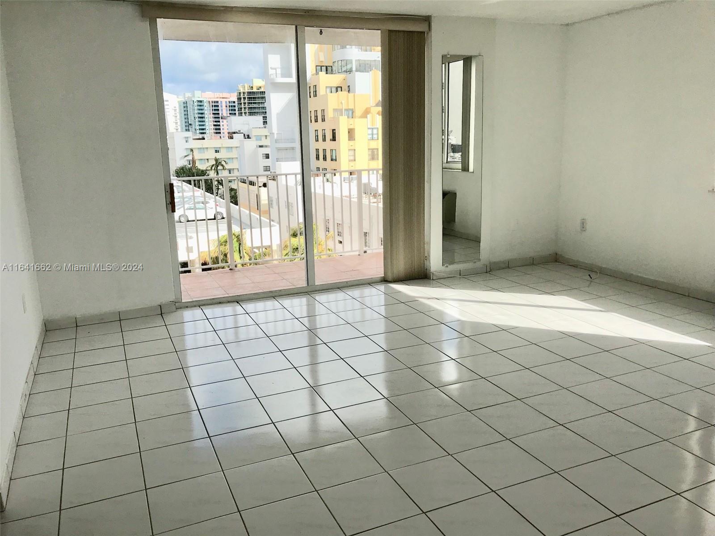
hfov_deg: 63.4
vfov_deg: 49.7
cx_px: 358
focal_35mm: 28
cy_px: 268
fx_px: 578
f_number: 1.8
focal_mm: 3.99
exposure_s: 1/1953
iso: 20
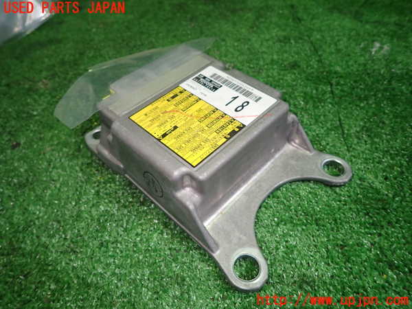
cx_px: 206
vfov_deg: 54.9
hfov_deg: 69.4
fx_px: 298
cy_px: 154
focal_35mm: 25
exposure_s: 1/50
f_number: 2
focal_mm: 4.5
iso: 200
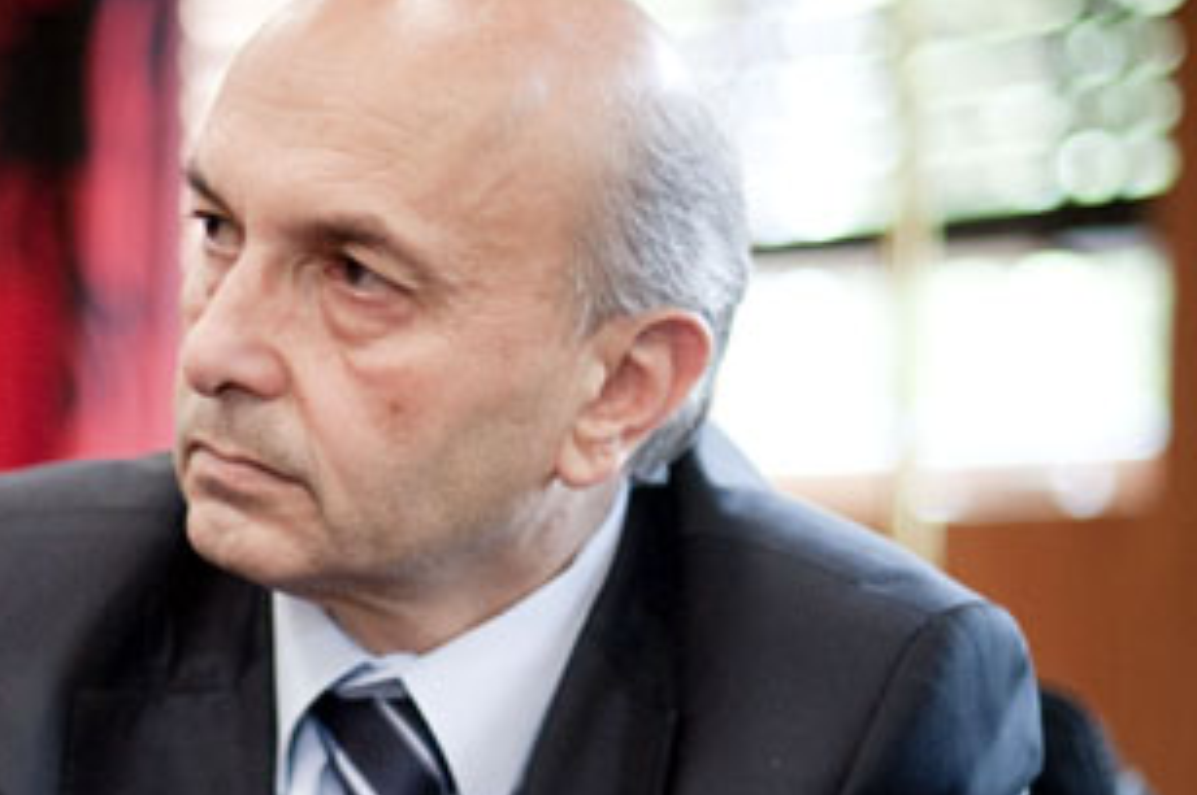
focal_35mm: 201
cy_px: 684
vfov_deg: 6.8
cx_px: 242
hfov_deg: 10.2
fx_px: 6676
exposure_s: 1/200
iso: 640
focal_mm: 85
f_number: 1.8
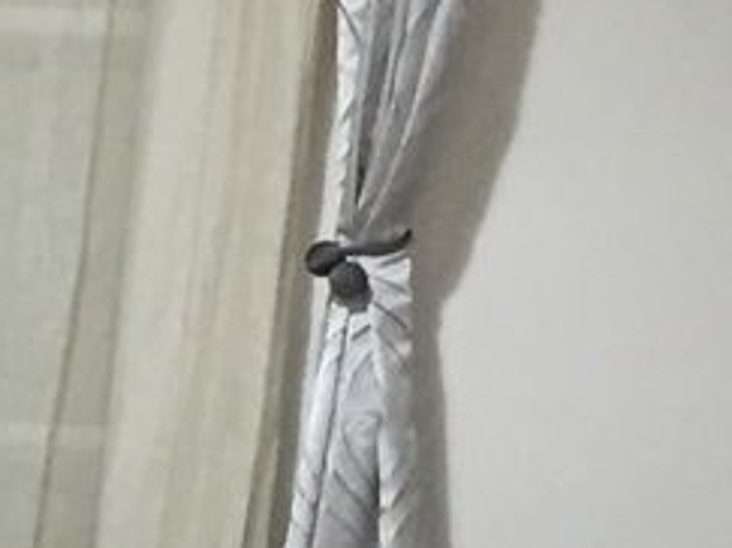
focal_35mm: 191
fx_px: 4037
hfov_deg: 9.5
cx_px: -883
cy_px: 903
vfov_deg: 7.6
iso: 250
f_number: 2.2
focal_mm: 4.15
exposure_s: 1/17
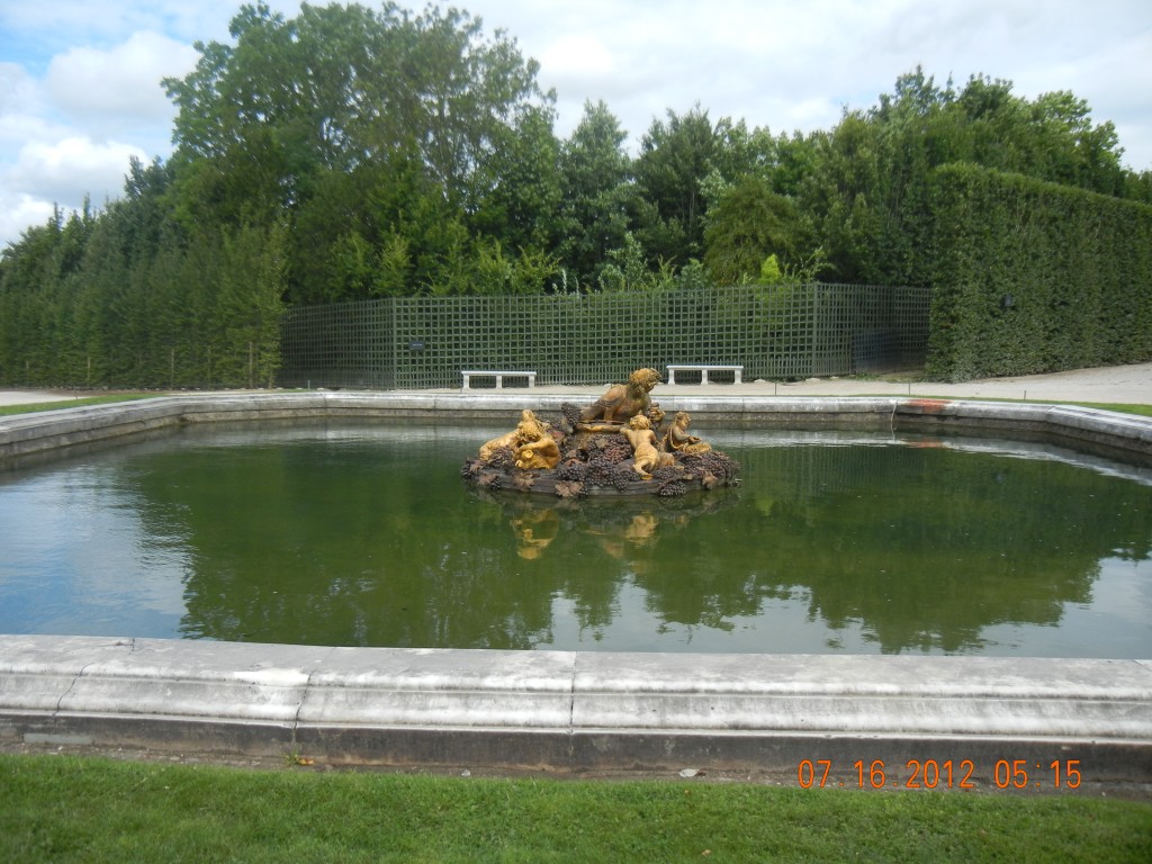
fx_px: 998
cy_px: 432
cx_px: 576
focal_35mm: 30
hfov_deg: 60.0
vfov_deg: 46.8
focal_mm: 5.4
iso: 160
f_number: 7
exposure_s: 1/265
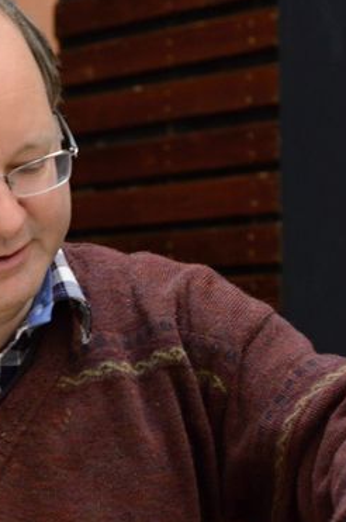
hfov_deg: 7.5
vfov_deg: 11.2
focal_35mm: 183
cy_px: 427
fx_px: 2648
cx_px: 18
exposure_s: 1/100
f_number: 5
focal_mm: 50
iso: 2500
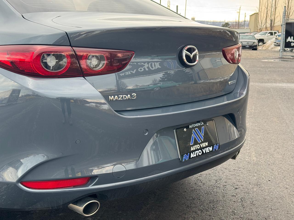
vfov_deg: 30.3
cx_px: 147
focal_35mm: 48
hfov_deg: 39.7
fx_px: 408
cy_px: 110
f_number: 1.78
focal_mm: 6.76
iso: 50
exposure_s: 1/133
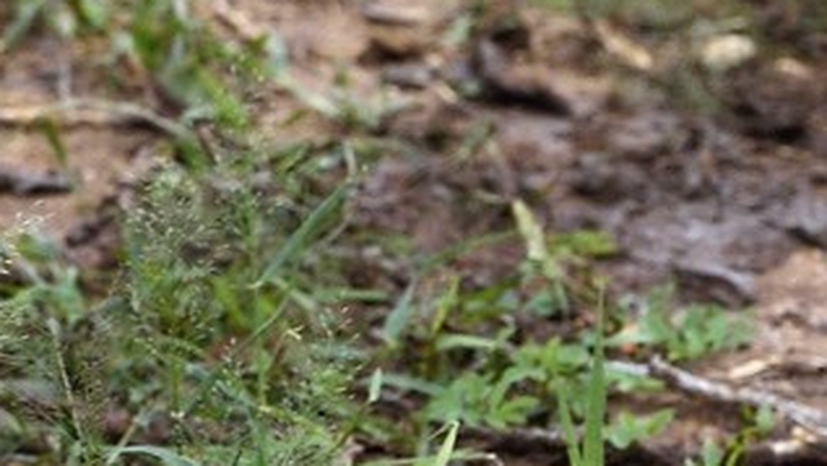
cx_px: -1139
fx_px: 19673
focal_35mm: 897
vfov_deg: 1.4
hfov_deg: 2.4
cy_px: -627
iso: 800
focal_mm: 170
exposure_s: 1/1600
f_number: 5.6
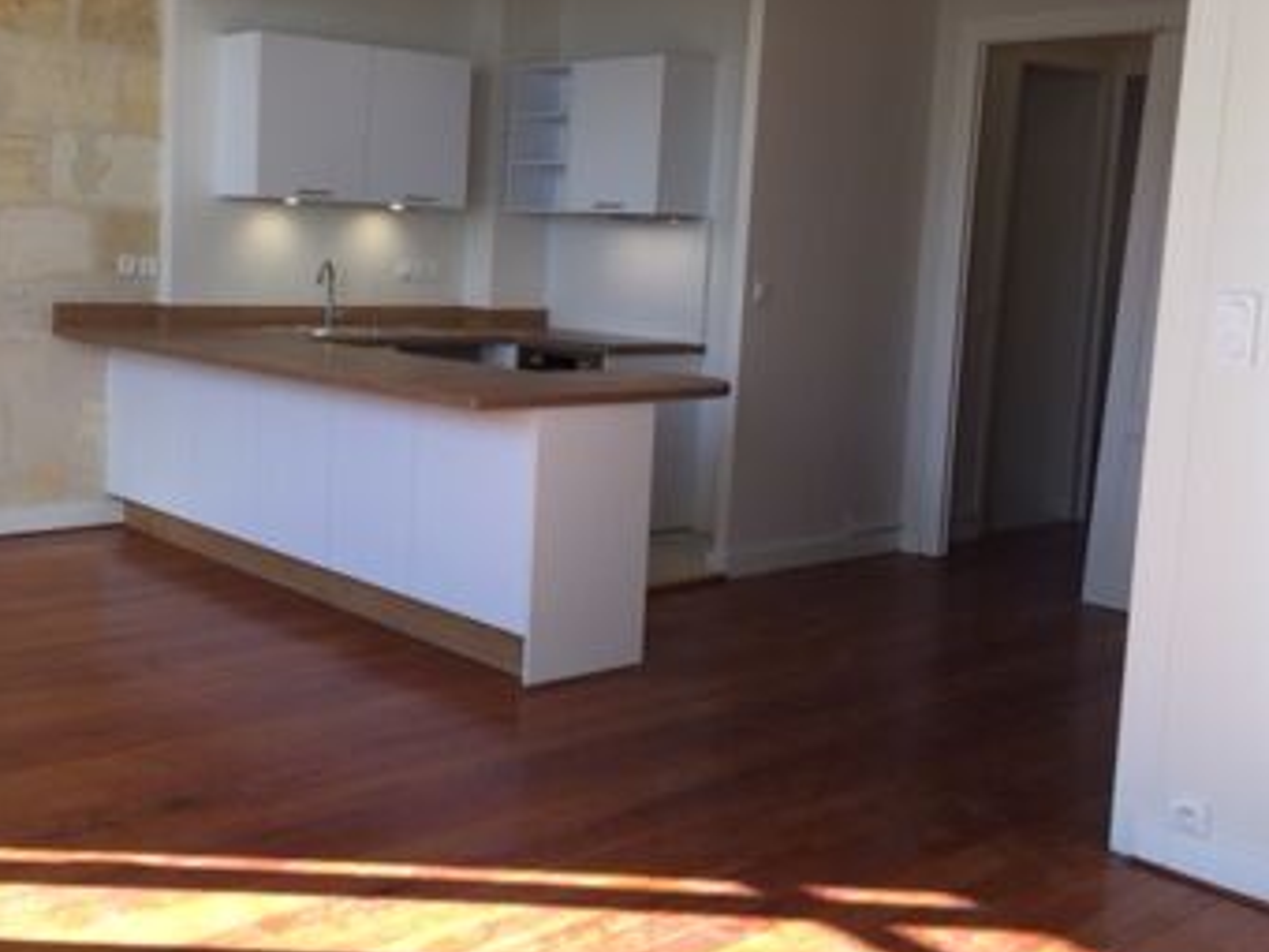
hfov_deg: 45.2
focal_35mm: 41
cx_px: 440
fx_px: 1503
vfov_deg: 35.1
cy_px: 418
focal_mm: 4.15
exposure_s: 1/100
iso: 32
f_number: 2.2
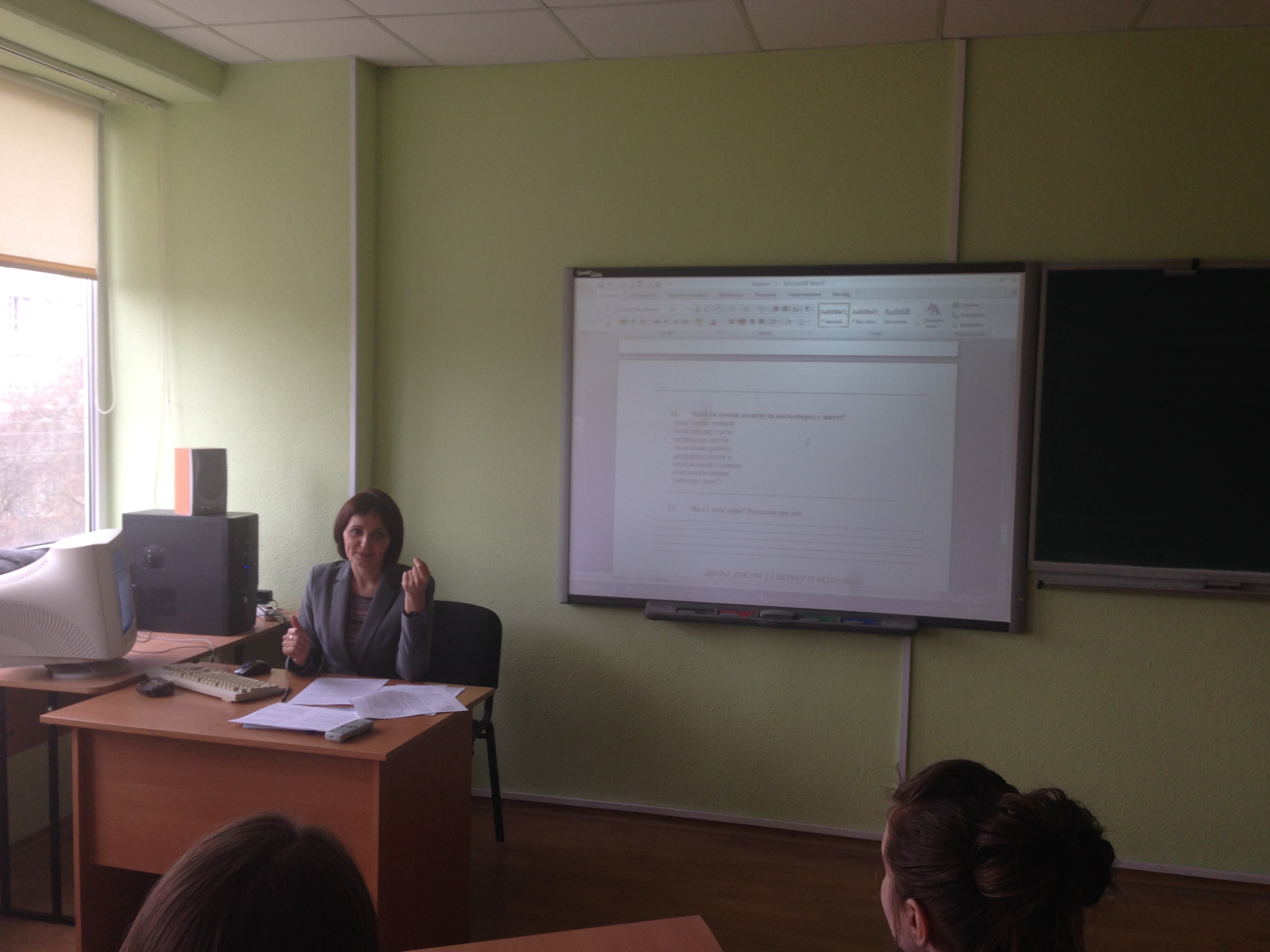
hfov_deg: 55.4
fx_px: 1211
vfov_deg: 42.9
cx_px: 635
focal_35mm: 33
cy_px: 476
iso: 50
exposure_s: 1/40
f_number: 2.4
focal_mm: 4.12
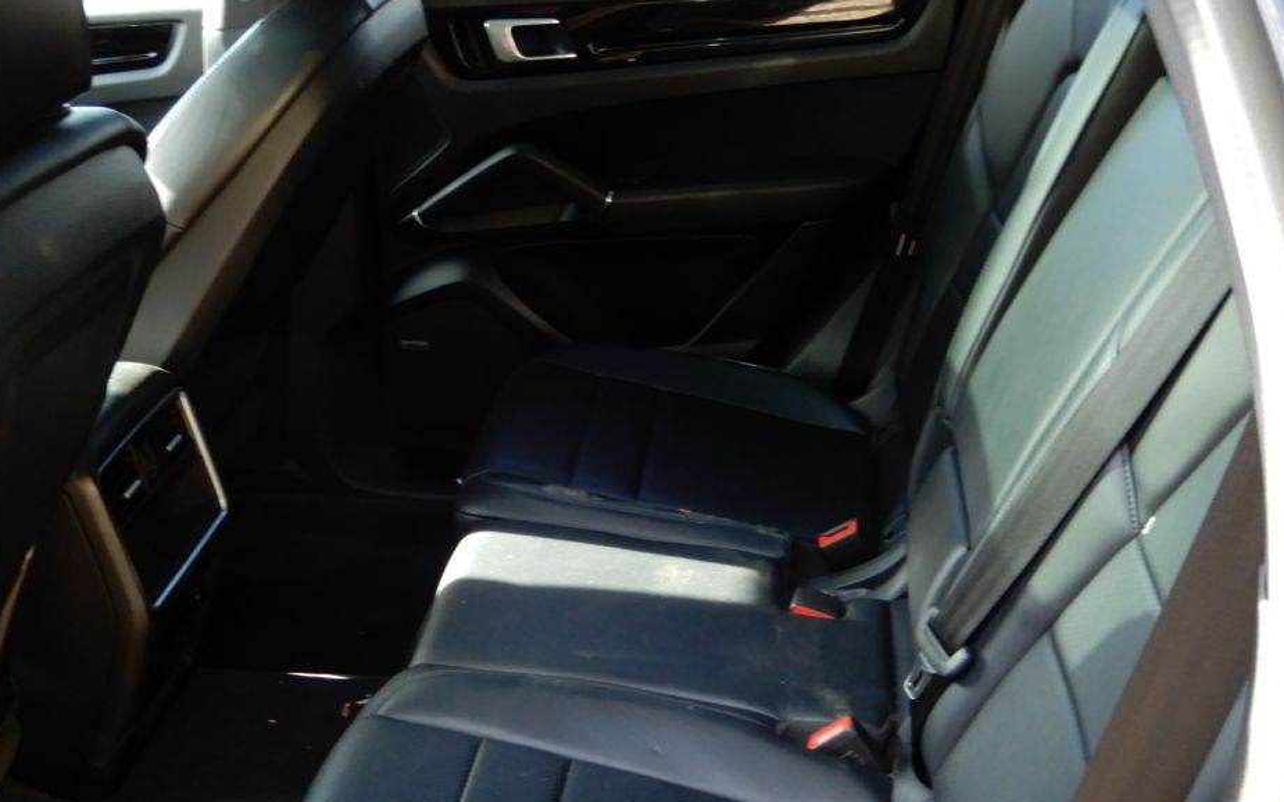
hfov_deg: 45.0
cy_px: 497
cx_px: 512
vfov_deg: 29.1
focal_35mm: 44
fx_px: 1540
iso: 160
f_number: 3.4
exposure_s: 1/30
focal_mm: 4.3
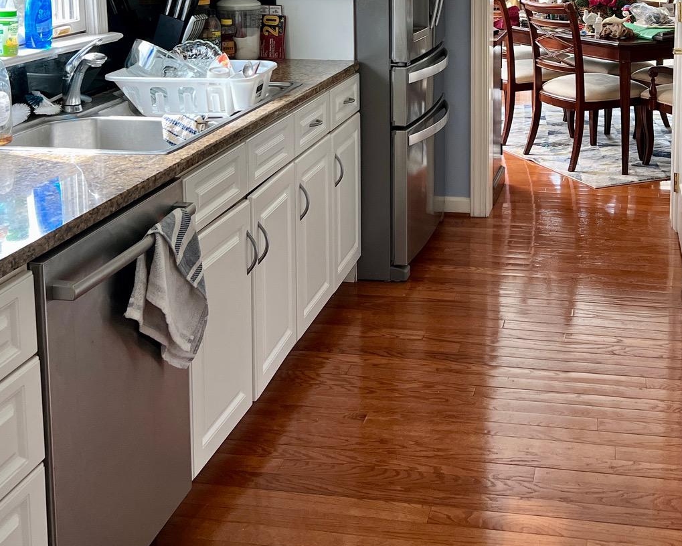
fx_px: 1029
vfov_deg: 28.5
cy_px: 48
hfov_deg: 36.4
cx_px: 434
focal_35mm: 51
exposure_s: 1/121
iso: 125
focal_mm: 5.7
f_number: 1.5
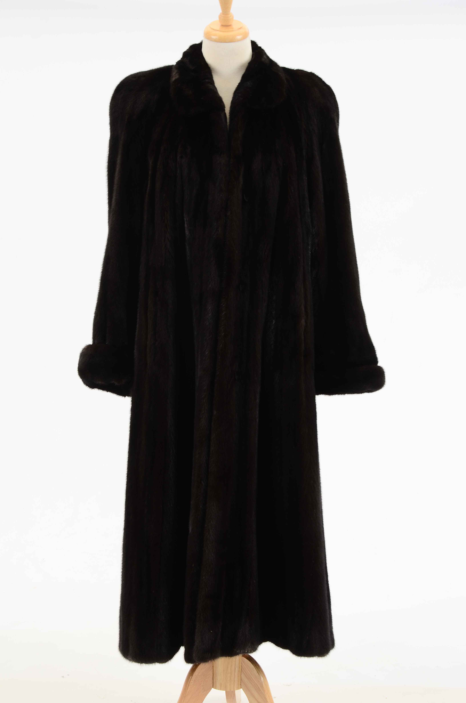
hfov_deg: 17.4
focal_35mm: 78
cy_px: 352
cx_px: 233
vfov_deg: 26.0
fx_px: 1521
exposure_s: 1/80
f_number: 7.1
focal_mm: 52
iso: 160
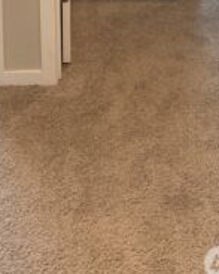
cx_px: 74
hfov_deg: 22.4
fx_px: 551
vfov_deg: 23.6
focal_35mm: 68
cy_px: -108
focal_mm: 6.76
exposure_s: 1/60
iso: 100
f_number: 1.78
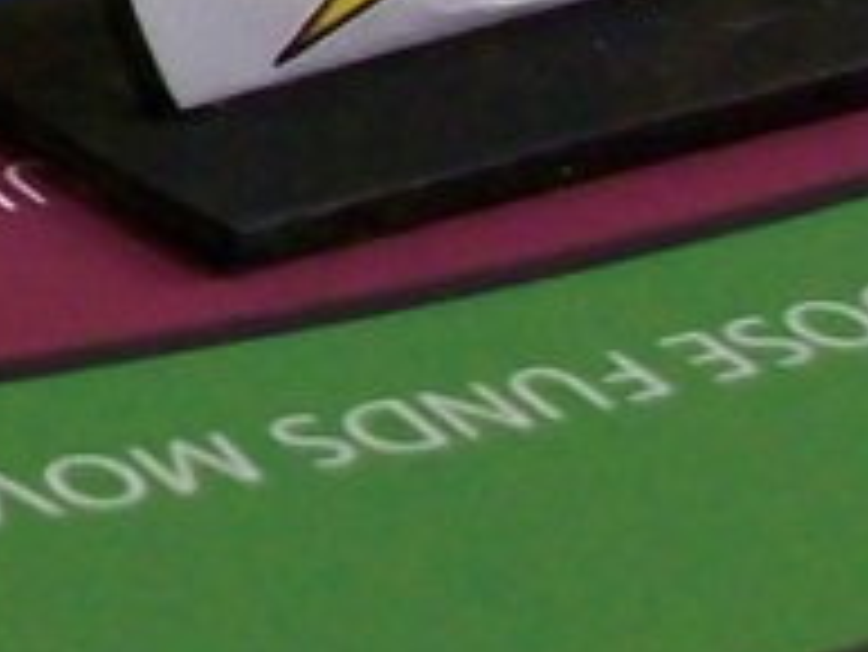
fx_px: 5821
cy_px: -674
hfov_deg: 7.8
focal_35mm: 232
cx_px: -1372
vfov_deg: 6.2
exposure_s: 1/15
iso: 160
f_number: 2.8
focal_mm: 5.7
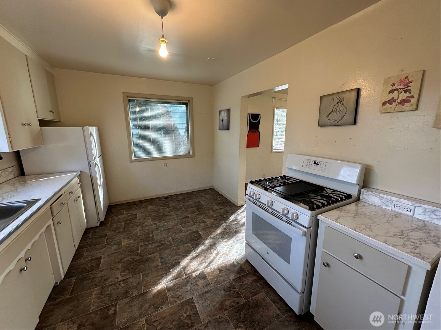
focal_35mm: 14
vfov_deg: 85.7
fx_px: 178
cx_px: 220
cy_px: 165
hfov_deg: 102.1
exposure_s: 1/120
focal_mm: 2.22
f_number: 2.2
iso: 160
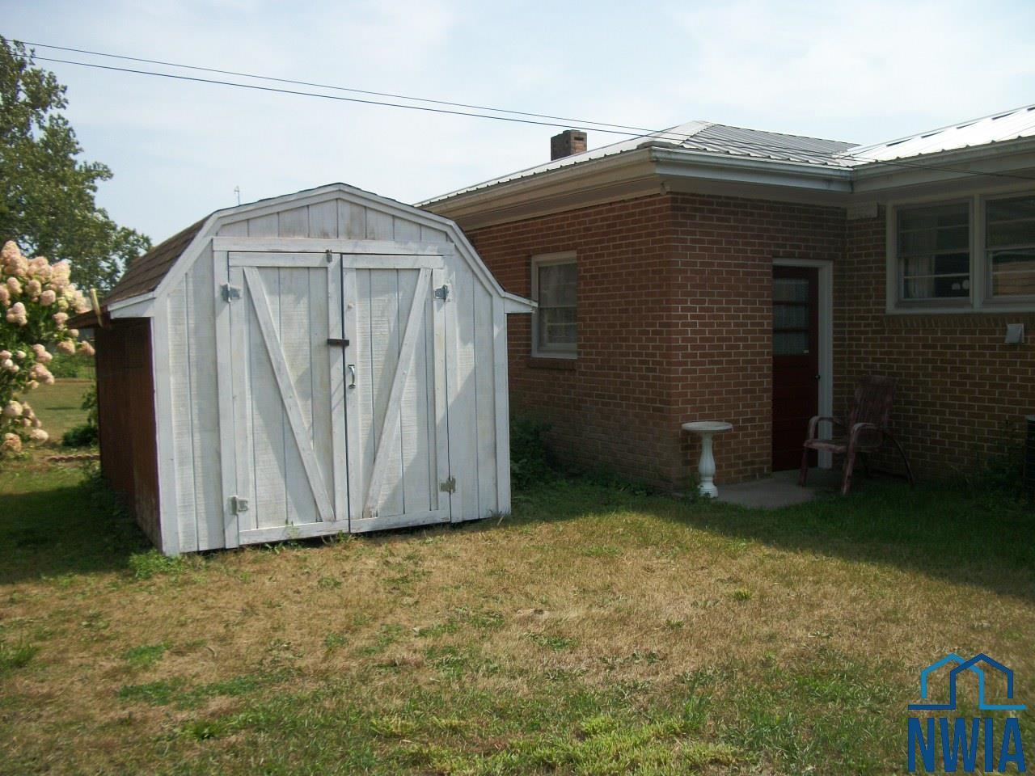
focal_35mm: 32
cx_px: 518
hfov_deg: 56.8
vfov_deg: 44.2
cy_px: 388
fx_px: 957
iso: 80
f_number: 8.8
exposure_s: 1/200
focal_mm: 5.7
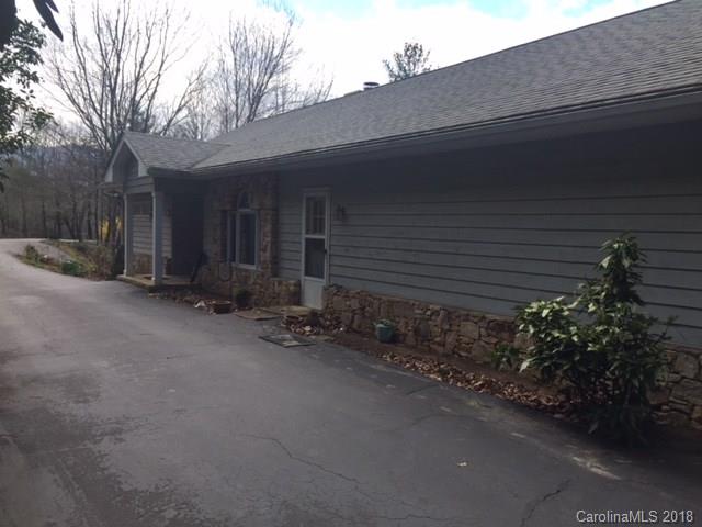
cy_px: 264
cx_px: 351
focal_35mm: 29
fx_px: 588
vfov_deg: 48.2
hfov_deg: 61.7
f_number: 2.2
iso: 32
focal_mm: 4.15
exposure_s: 1/599
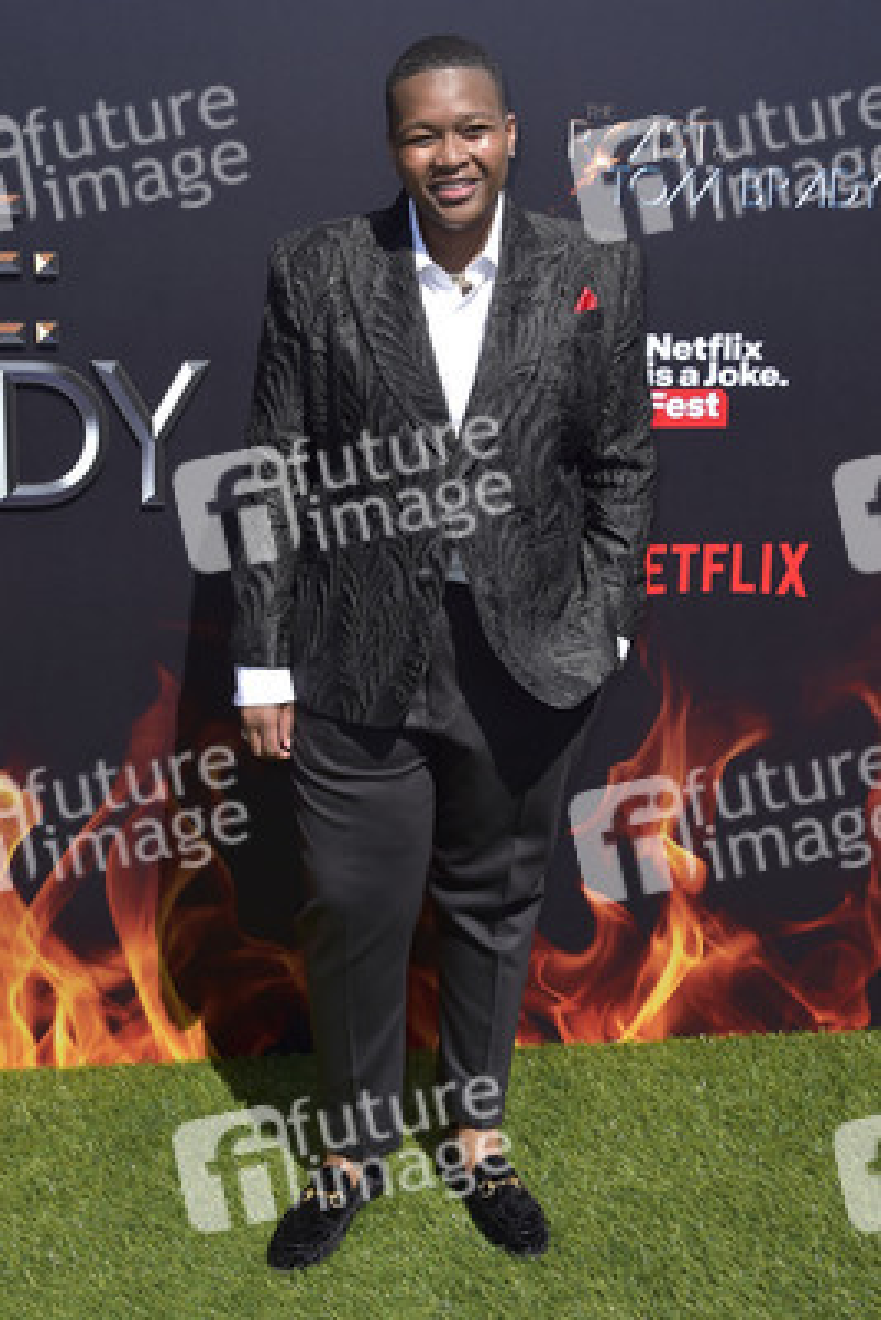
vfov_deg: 48.4
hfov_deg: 33.4
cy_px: 660
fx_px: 1467
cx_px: 440
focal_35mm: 40
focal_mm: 40
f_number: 8
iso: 200
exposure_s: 1/250
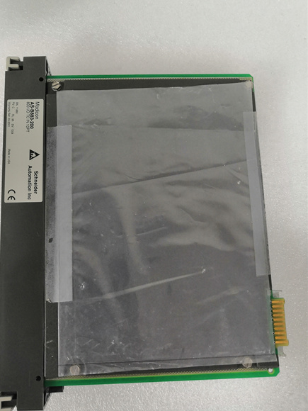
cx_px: 132
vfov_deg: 58.3
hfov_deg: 45.3
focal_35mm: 31
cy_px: 208
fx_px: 368
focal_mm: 3.95
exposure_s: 1/33.3
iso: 200
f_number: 1.8
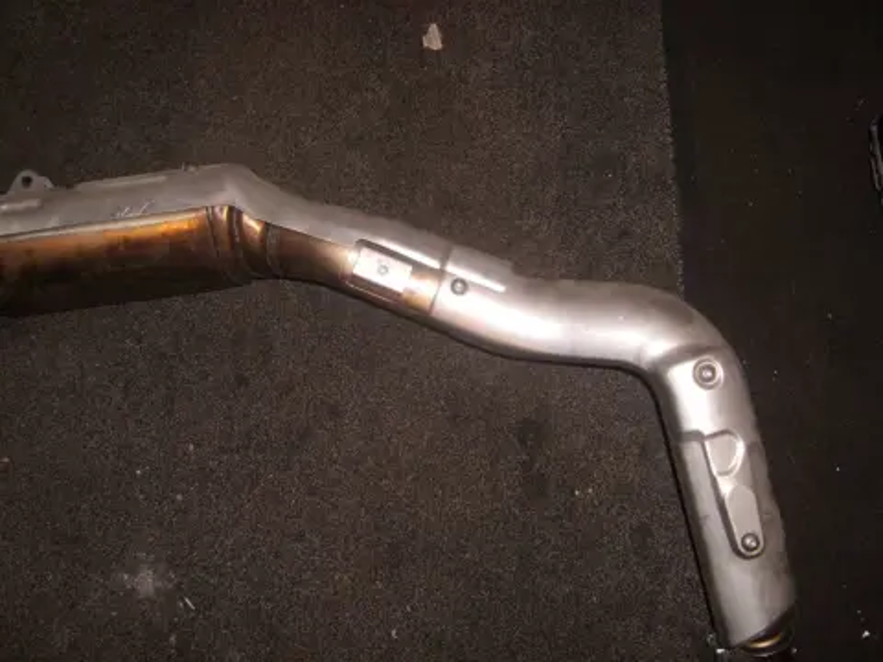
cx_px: 442
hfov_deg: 52.6
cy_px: 331
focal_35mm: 35
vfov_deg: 40.7
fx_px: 893
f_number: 2.8
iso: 50
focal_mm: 5.8
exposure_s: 1/30
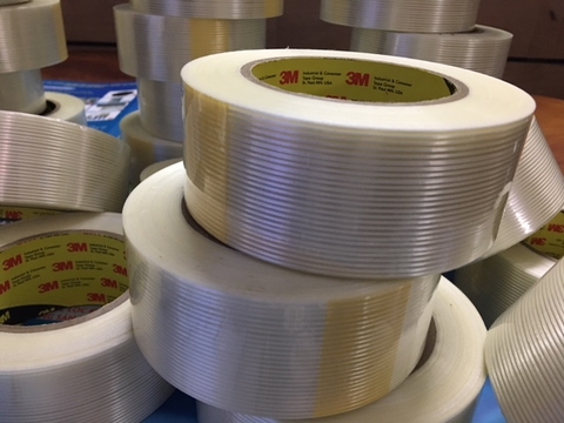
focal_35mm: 29
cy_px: 212
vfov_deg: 48.2
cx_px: 282
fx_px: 472
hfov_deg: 61.7
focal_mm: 4.15
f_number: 2.2
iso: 100
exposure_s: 1/17
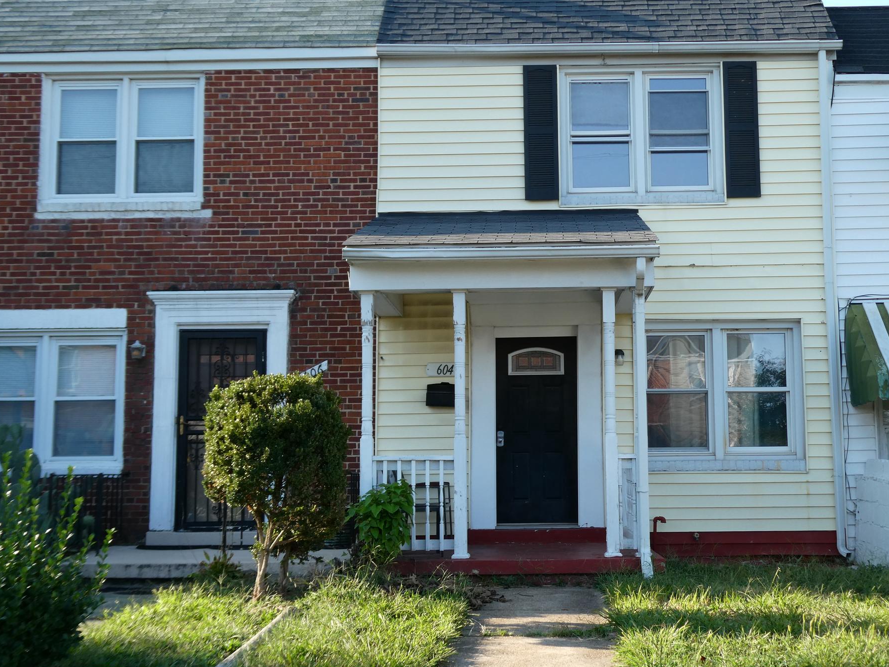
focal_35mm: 46
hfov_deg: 41.1
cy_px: 327
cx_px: 507
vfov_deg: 31.5
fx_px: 1181
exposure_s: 1/200
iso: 80
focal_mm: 7.2
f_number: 3.8
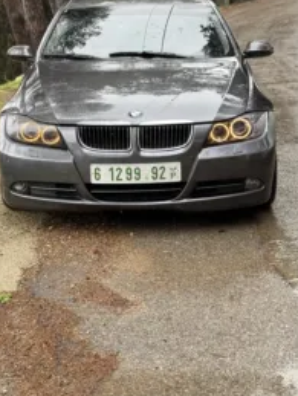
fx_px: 847
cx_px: 131
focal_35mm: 74
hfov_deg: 19.9
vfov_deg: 26.0
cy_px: 101
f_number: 1.78
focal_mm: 6.76
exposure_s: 1/110
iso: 100
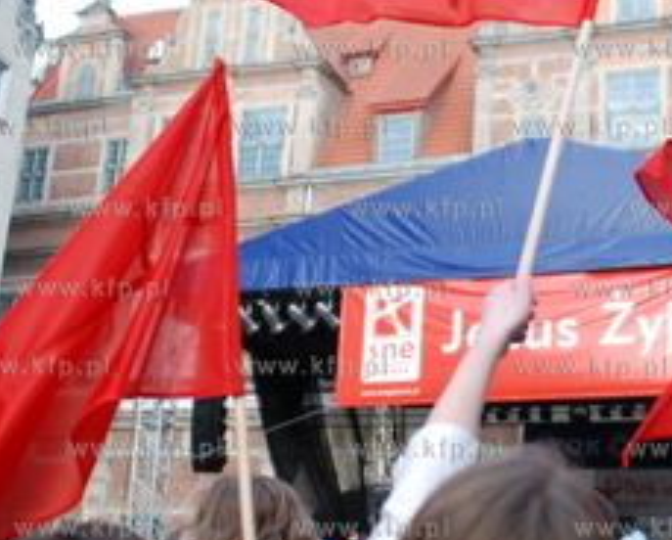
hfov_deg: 31.2
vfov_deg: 25.9
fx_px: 1175
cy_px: 249
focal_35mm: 59
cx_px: 528
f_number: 2.8
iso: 125
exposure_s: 1/320
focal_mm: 24
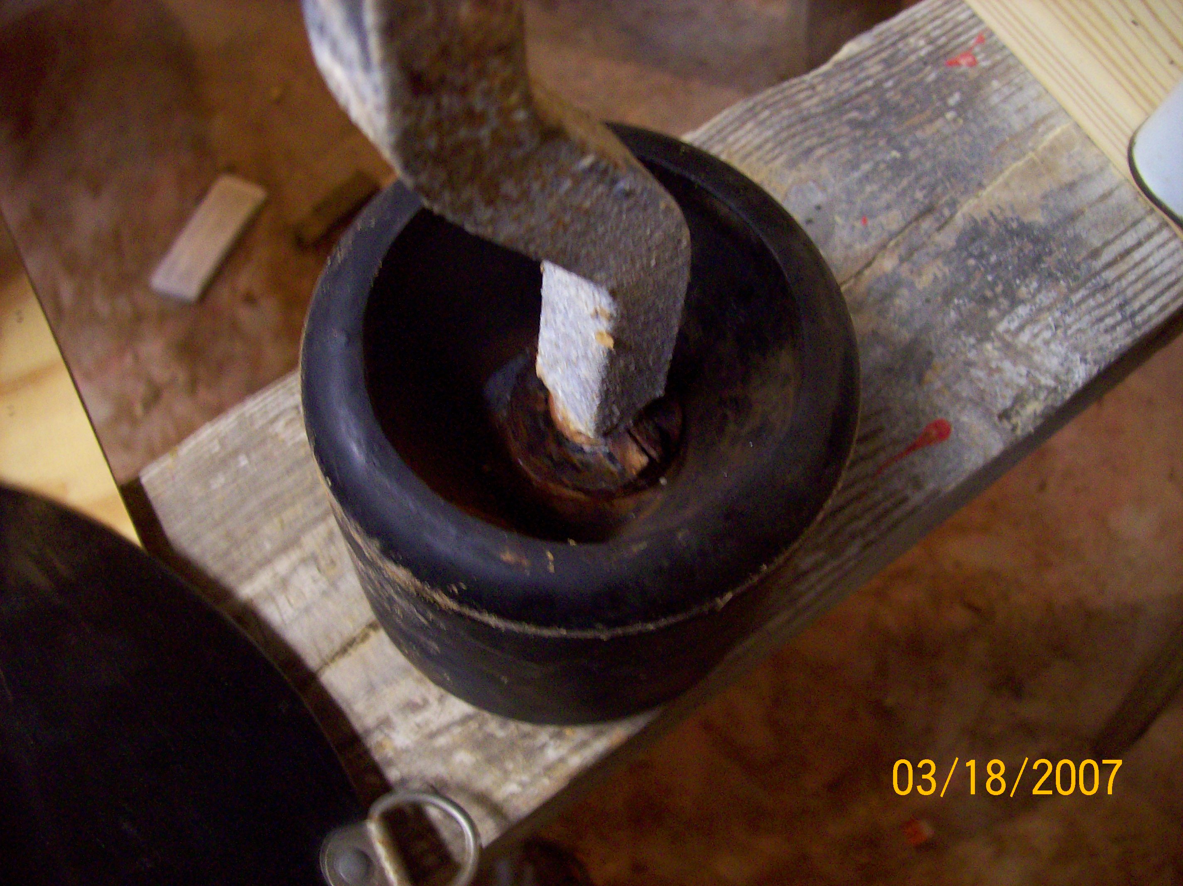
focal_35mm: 36
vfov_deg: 39.6
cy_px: 443
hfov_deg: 51.4
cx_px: 592
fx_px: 1230
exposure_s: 1/8
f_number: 2.7
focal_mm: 6
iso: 160
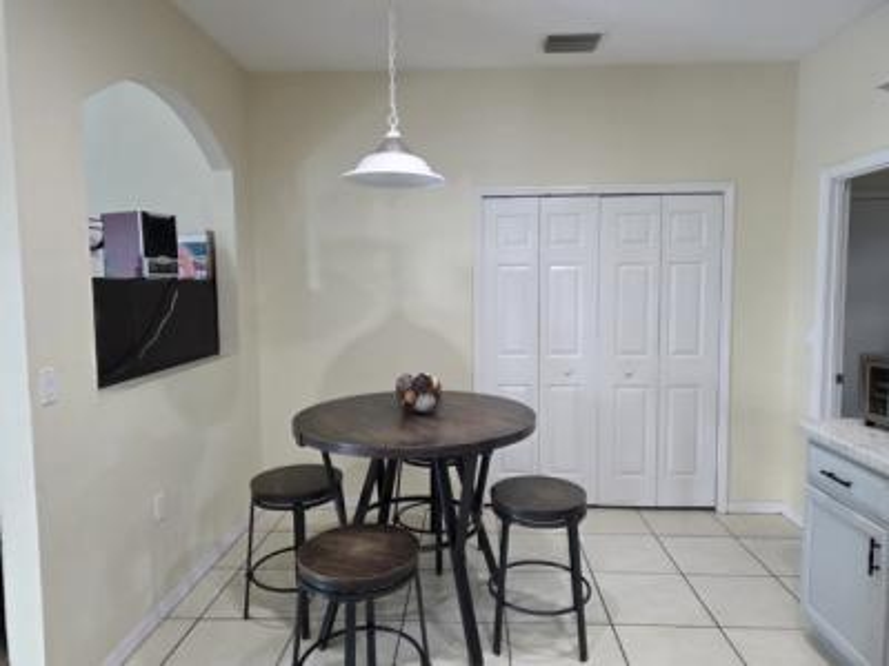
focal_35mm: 23
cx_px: 444
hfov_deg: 73.9
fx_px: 591
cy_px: 333
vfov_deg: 58.9
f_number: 1.7
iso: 400
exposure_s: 1/120
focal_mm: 6.25
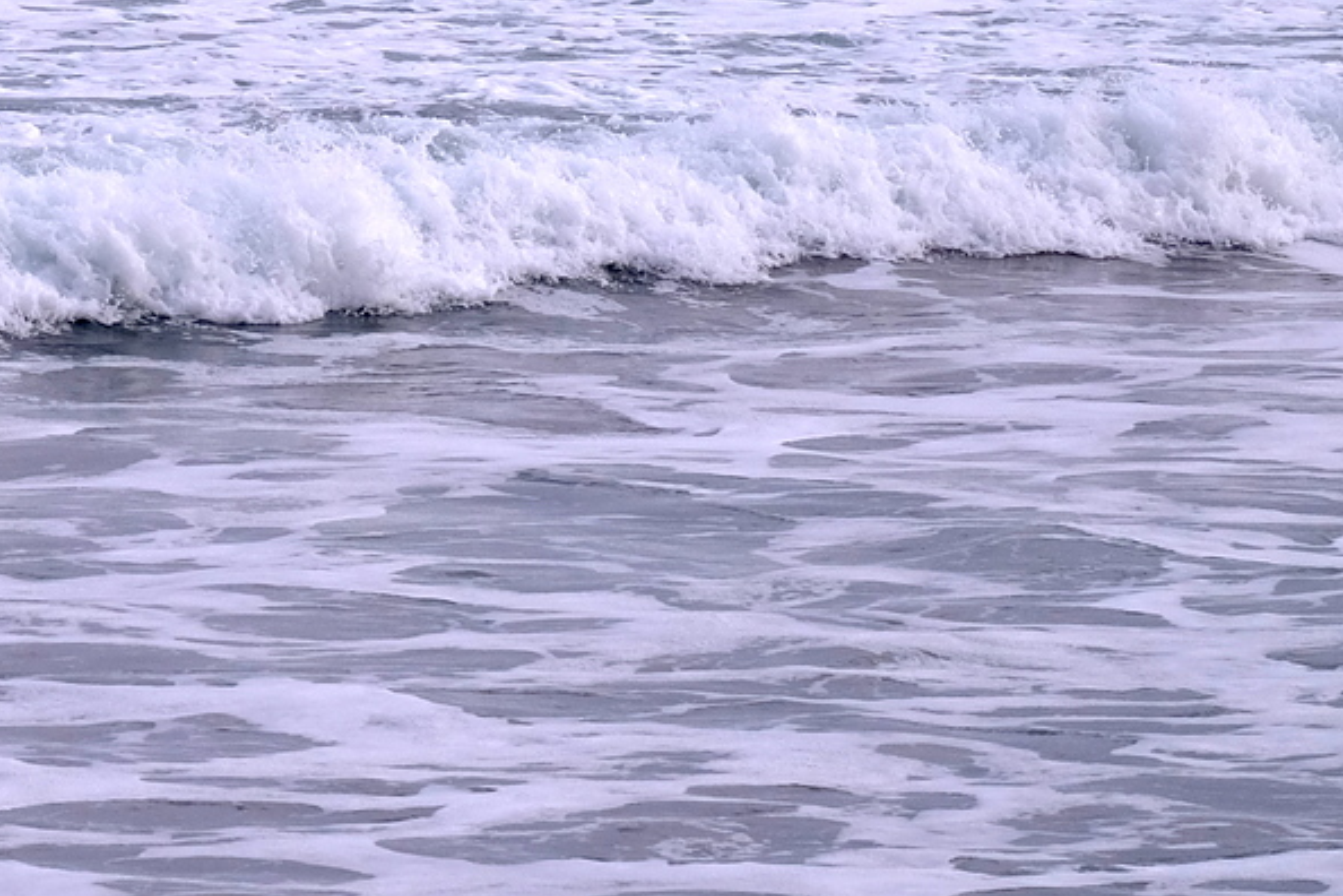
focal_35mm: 323
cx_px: -459
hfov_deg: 6.3
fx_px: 12049
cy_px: -216
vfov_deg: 4.2
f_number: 10
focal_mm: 80
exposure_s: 1/500
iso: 250
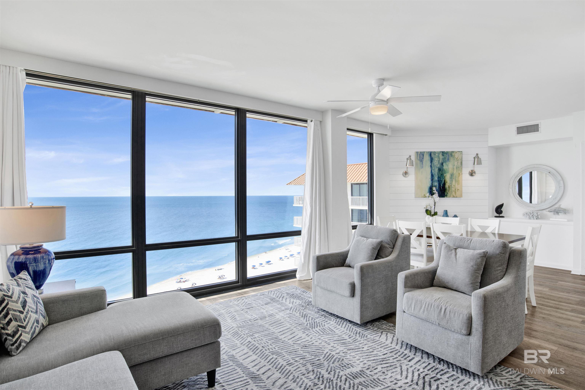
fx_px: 292
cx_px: 292
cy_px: 195
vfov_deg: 67.4
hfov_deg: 90.0
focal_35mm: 18
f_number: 11
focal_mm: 18
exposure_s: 1/50
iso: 200
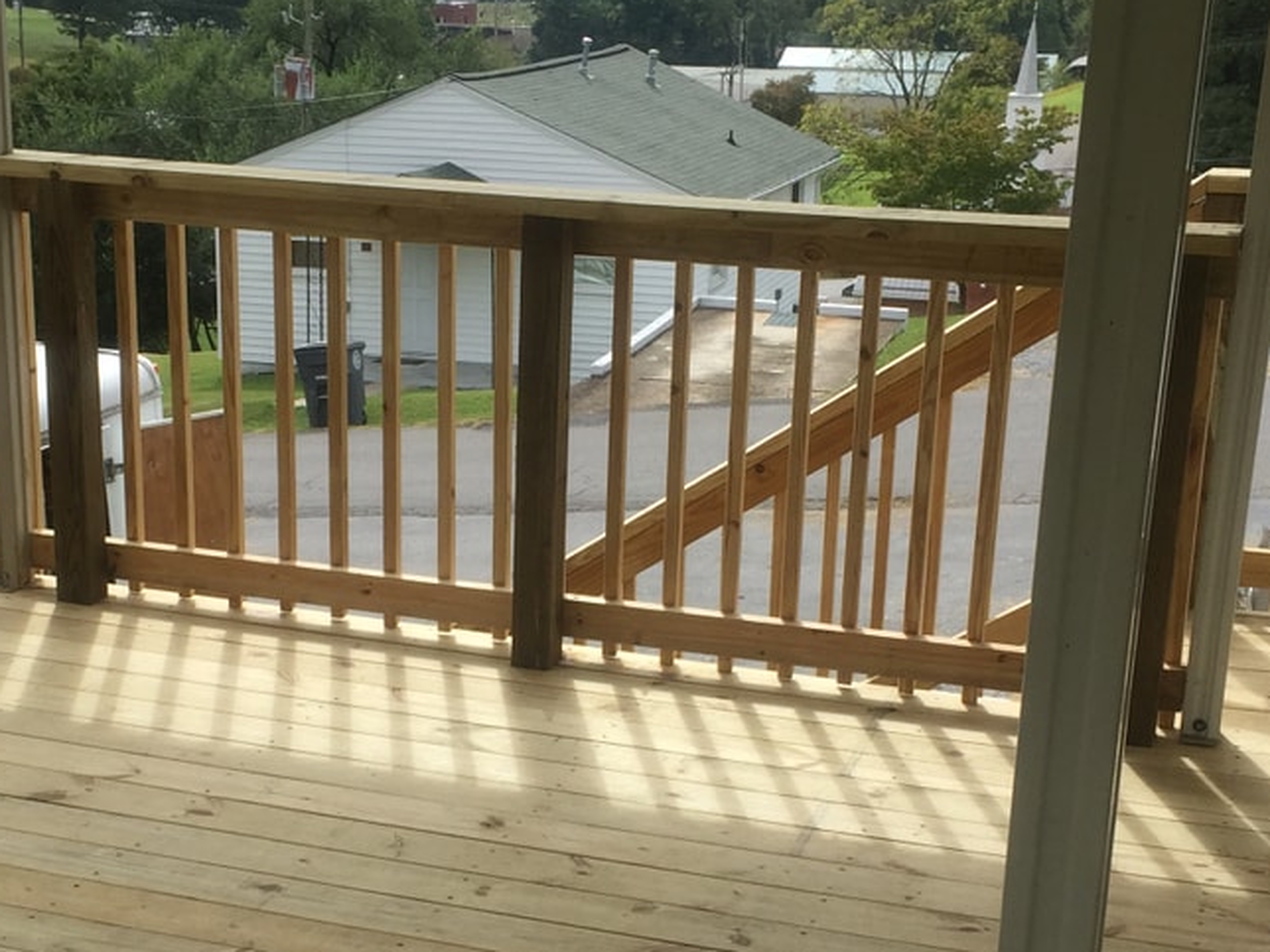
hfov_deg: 32.1
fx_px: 2201
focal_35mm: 60
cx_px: 531
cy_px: 690
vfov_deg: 24.2
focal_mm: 4.15
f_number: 2.2
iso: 32
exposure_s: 1/1319
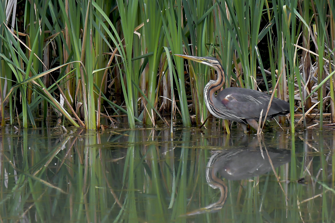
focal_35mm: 825
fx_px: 7676
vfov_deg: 1.7
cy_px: 112
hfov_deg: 2.5
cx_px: 168
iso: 1100
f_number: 6.3
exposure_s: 1/800
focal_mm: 550
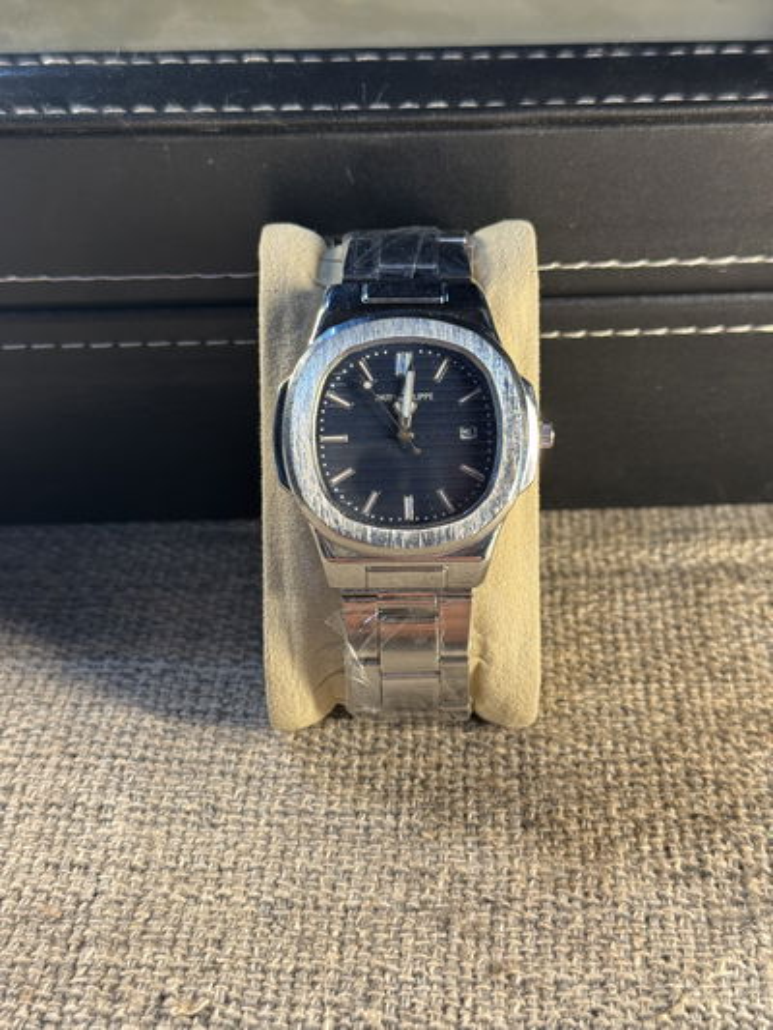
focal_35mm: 48
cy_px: 515
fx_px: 1429
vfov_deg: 39.6
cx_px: 386
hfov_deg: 30.3
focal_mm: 6.76
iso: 100
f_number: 1.78
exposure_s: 1/59
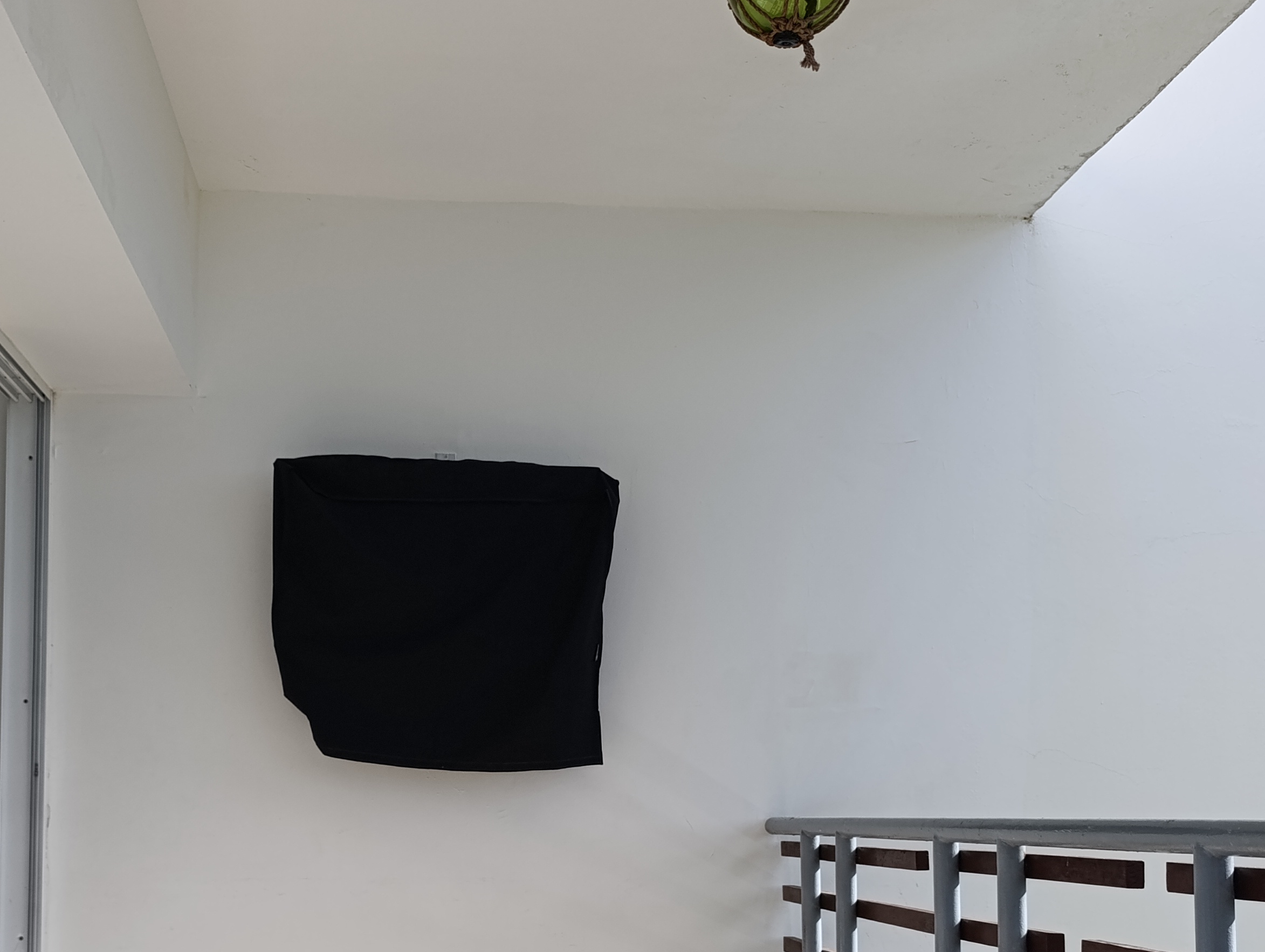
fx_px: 1464
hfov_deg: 46.6
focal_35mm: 40
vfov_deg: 35.2
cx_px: 548
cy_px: 725
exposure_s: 1/621
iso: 50
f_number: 1.6
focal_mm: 6.14
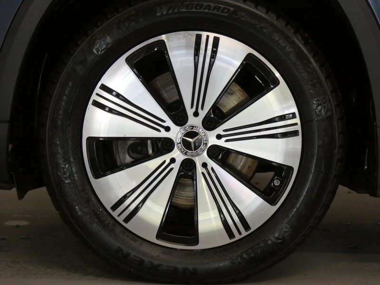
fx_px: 1021
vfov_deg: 15.9
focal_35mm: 93
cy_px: 142
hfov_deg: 21.1
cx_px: 190
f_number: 4.7
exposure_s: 1/80
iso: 500
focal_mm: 16.6
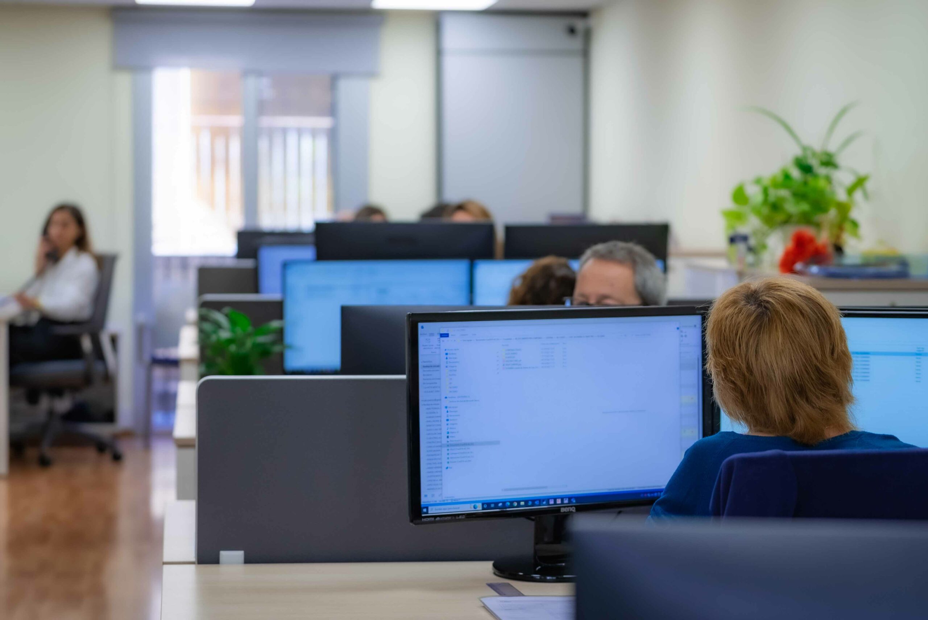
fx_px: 2373
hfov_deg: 22.1
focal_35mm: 92
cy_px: 310
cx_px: 464
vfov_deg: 14.9
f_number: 4
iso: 250
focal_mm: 92
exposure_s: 1/100
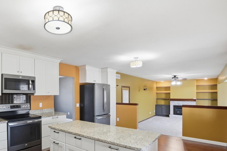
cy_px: 94
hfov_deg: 79.5
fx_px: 132
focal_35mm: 21
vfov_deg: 58.7
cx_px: 83
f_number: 5.6
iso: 125
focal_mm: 10
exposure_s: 1/60
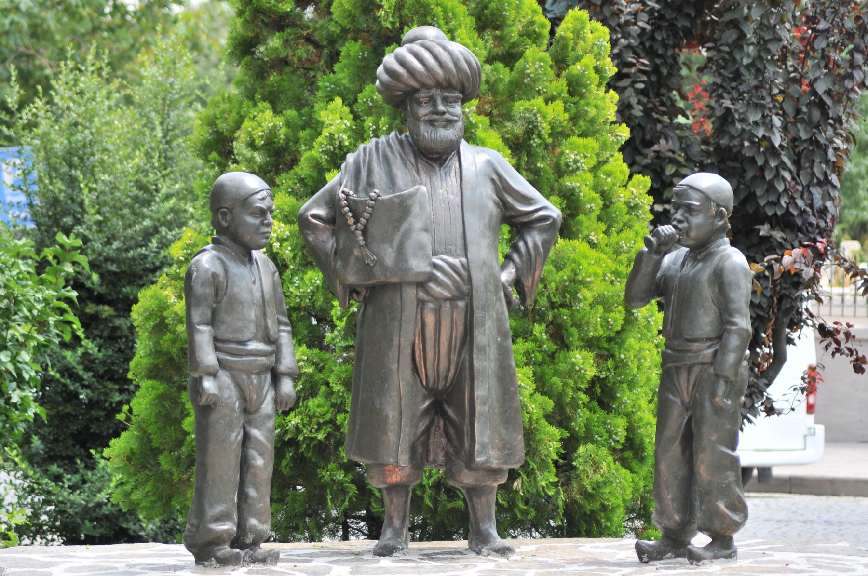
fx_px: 3612
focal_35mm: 150
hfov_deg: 13.7
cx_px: 434
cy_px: 288
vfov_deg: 9.1
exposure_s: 1/800
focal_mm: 100
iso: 250
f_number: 4
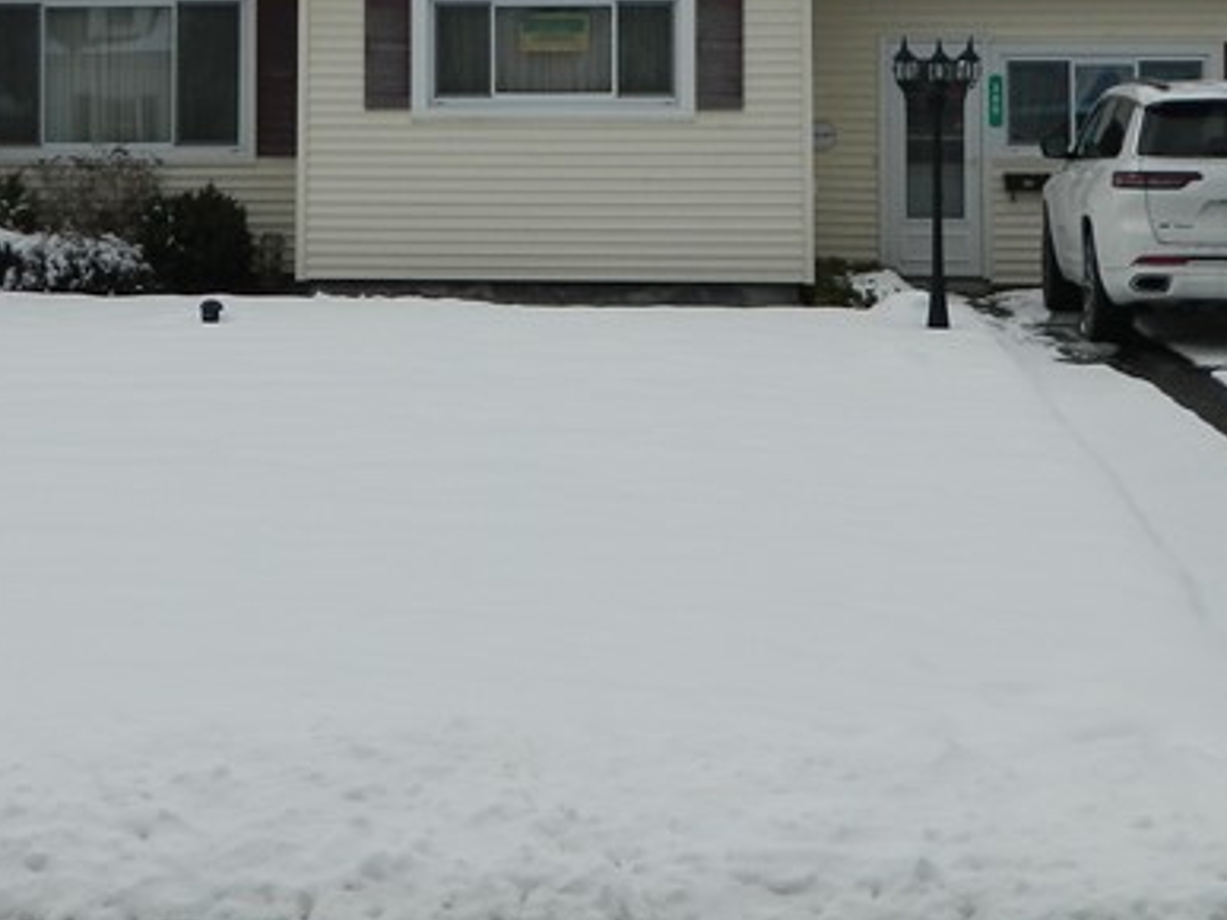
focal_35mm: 82
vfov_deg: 17.6
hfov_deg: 23.7
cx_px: 387
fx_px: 2906
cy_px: 22
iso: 80
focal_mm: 5.6
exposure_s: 1/400
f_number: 9.1
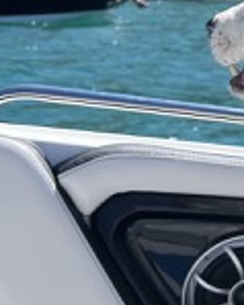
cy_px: 94
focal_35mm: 109
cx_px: 517
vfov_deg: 17.6
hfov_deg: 12.2
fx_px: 985
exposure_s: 1/3571
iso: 50
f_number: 1.5
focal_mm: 5.7
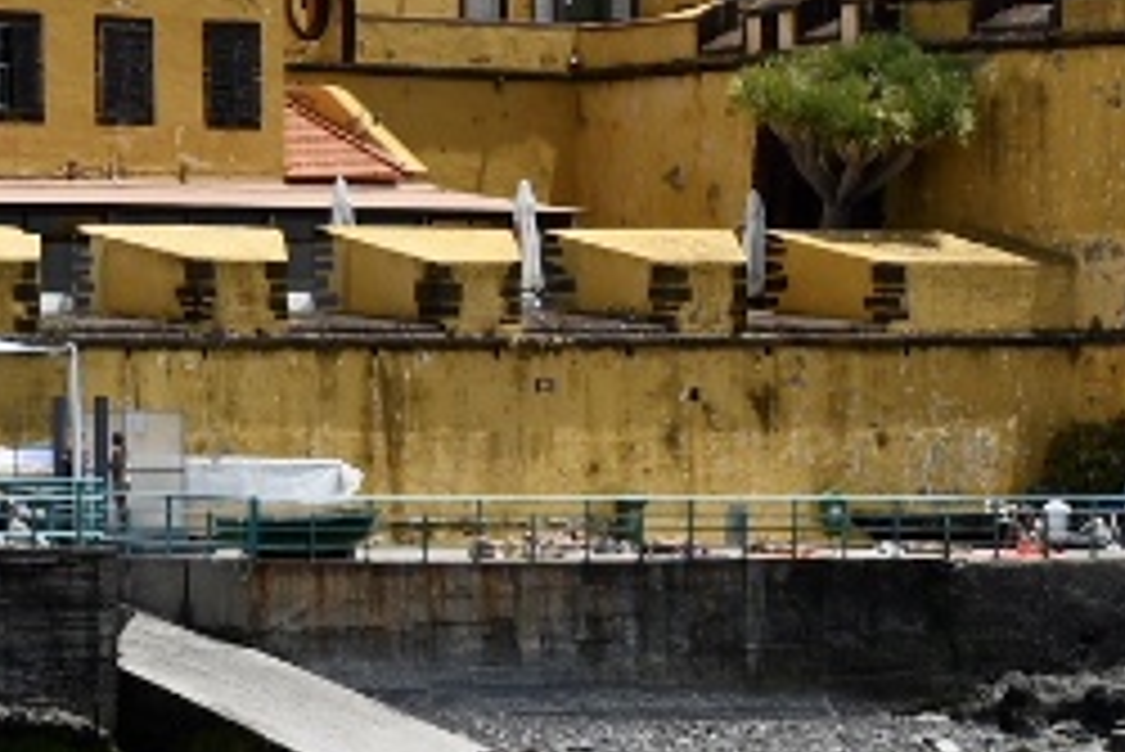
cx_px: 896
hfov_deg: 8.8
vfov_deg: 5.9
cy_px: 351
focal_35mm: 233
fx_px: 7285
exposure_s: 1/160
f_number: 13
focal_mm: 36
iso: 100
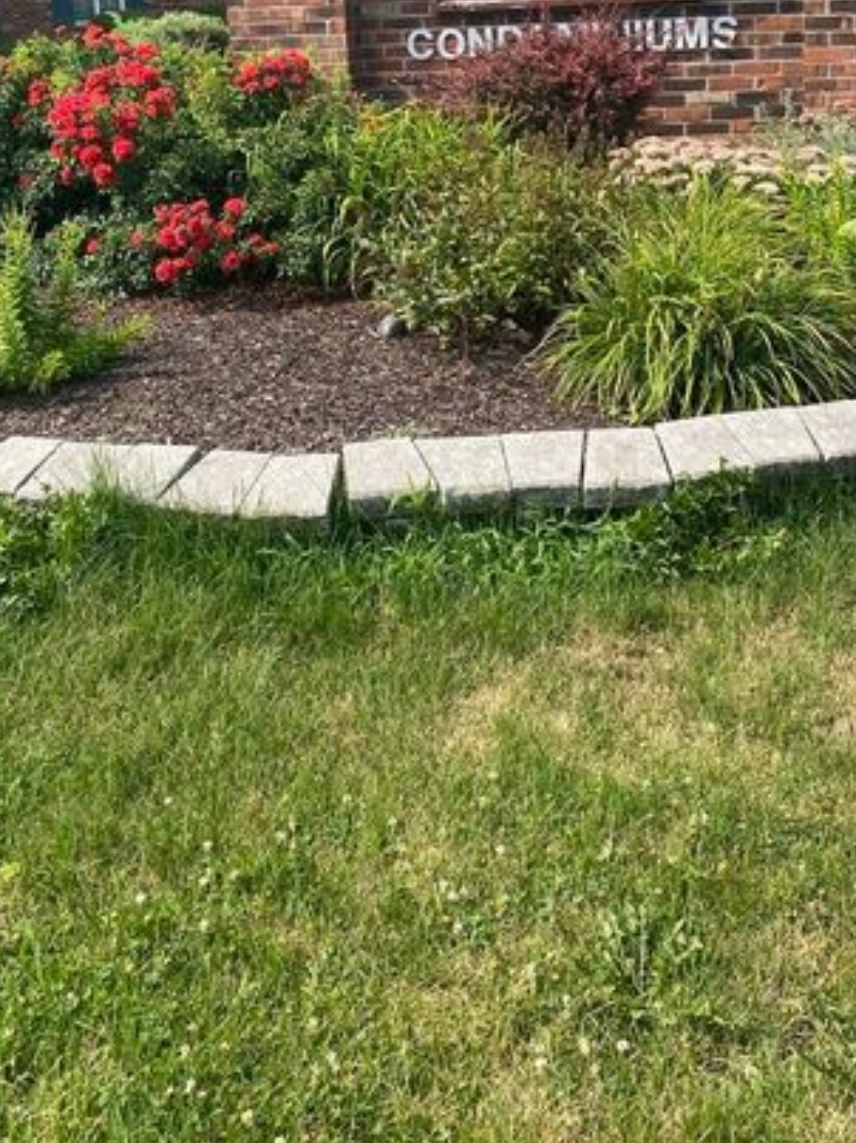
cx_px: 442
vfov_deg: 41.8
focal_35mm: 43
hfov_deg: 33.6
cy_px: 214
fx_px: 1419
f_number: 1.8
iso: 32
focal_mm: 4.25
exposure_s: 1/1838
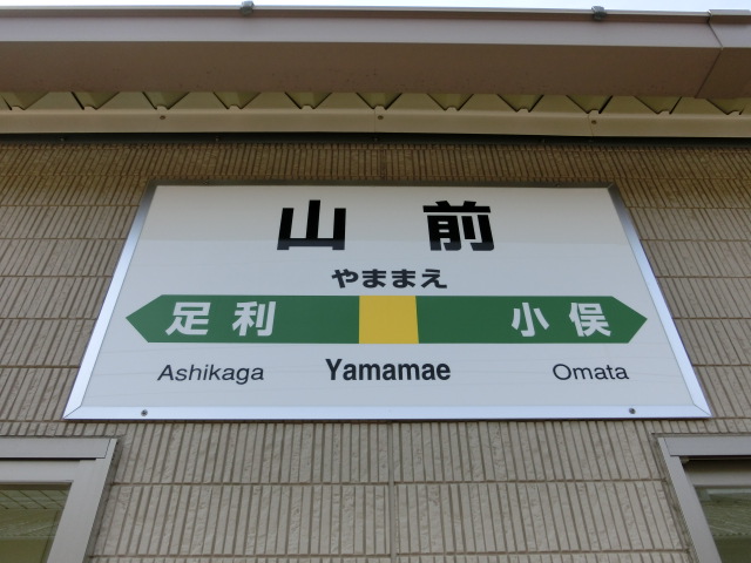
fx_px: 542
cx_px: 376
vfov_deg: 54.9
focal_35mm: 25
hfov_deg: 69.4
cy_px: 282
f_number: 3.5
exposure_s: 1/800
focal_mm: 4.5
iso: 80
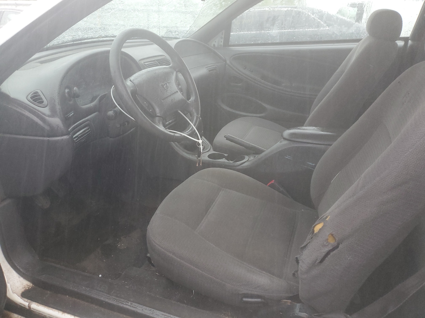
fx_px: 319
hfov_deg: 67.3
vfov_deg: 53.1
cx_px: 212
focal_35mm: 26
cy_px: 159
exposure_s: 1/60.2
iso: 138
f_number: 1.5
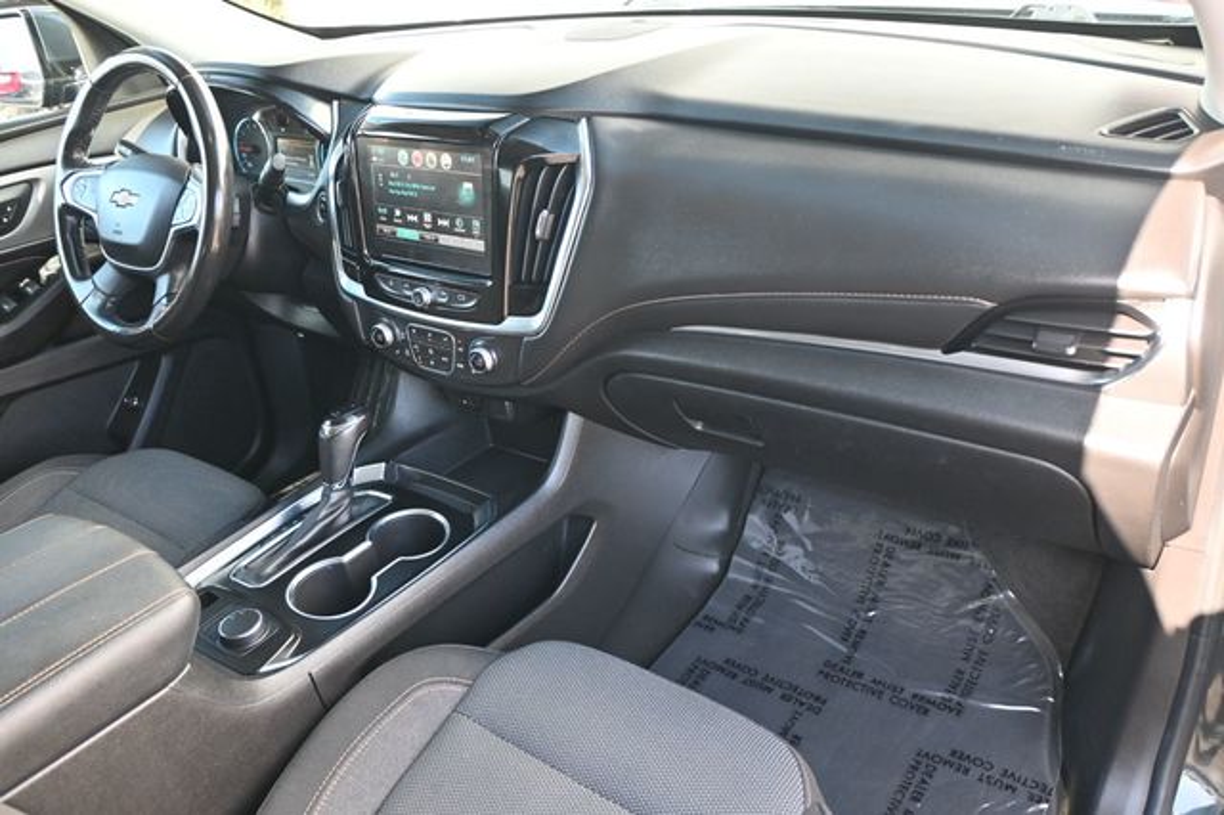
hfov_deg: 63.2
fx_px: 994
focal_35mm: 29
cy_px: 408
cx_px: 612
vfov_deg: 44.6
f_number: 3.8
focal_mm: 19.5
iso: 720
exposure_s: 1/125
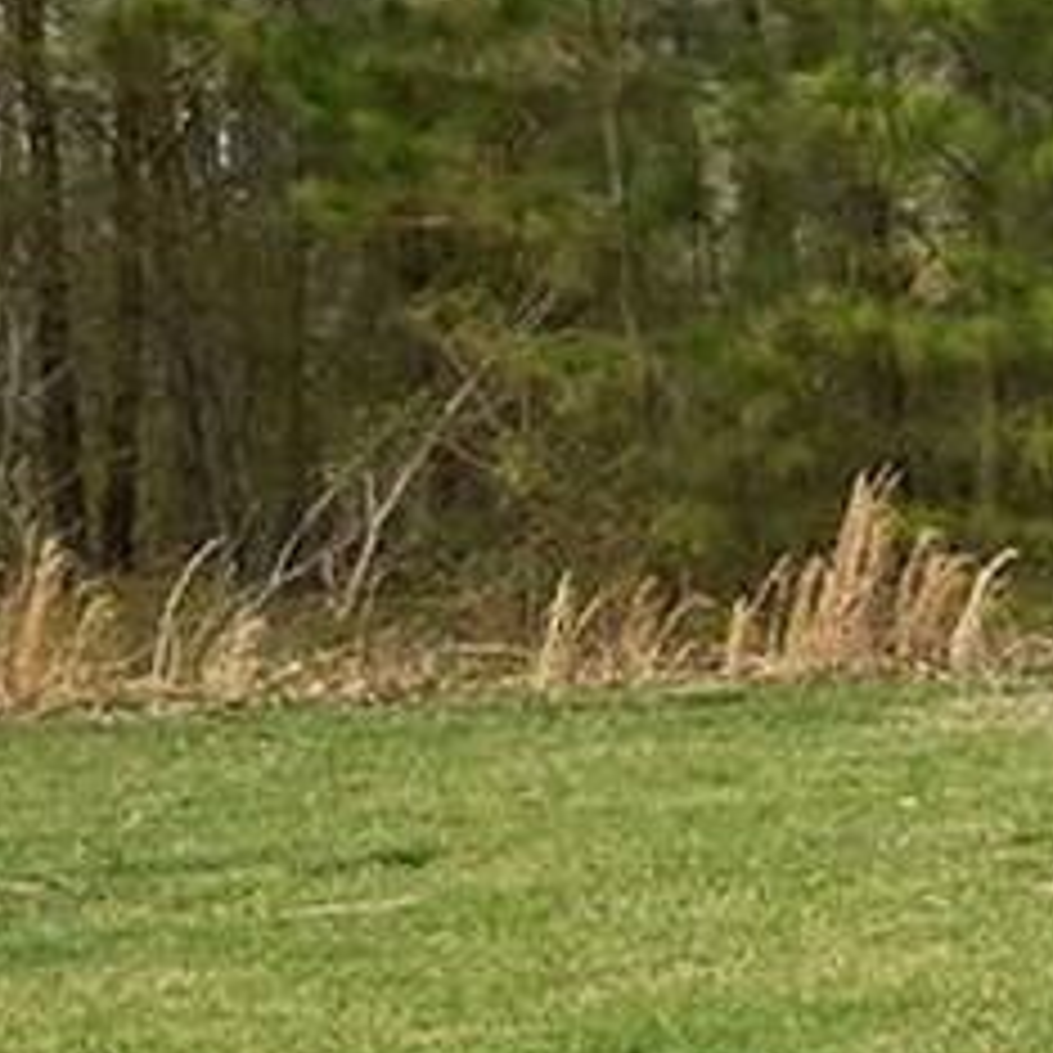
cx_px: 4248
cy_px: 117
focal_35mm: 137
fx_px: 4715
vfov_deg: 12.6
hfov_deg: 7.9
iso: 320
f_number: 8
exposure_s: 1/80
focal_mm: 14
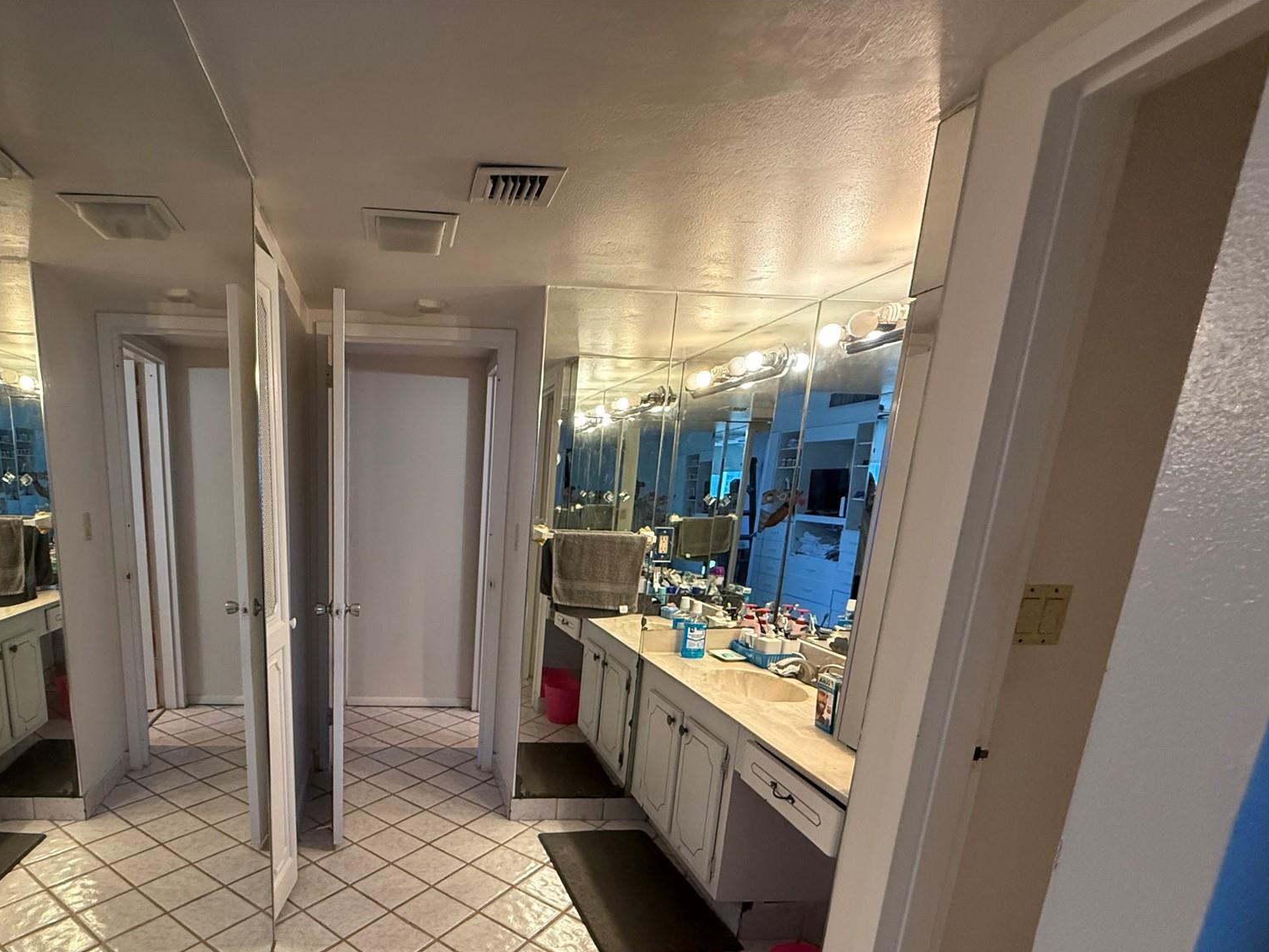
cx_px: 426
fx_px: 697
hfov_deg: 81.9
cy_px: 643
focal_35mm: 19
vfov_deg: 66.6
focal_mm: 2.22
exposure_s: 1/120
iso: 500
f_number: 2.2
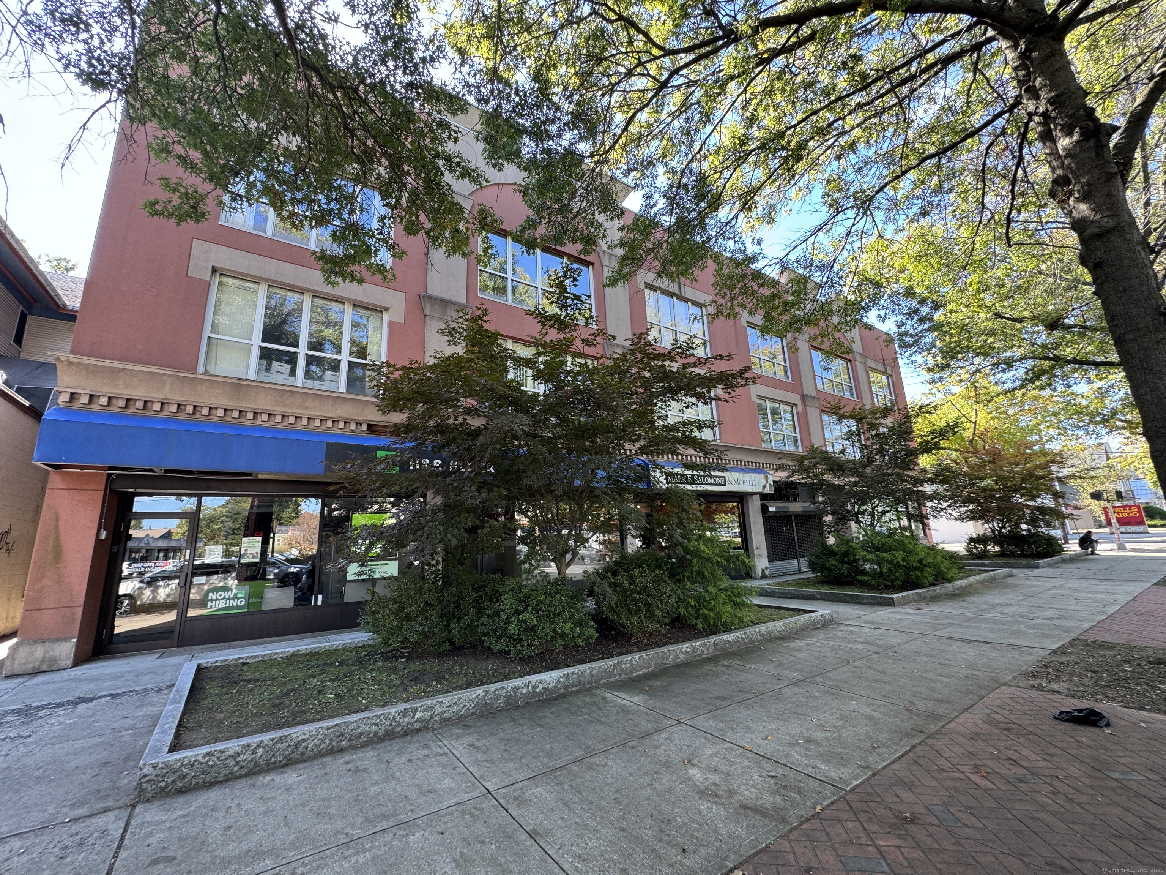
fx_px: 472
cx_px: 583
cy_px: 438
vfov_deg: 85.7
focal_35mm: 14
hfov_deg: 102.1
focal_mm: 2.22
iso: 80
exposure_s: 1/99
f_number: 2.2
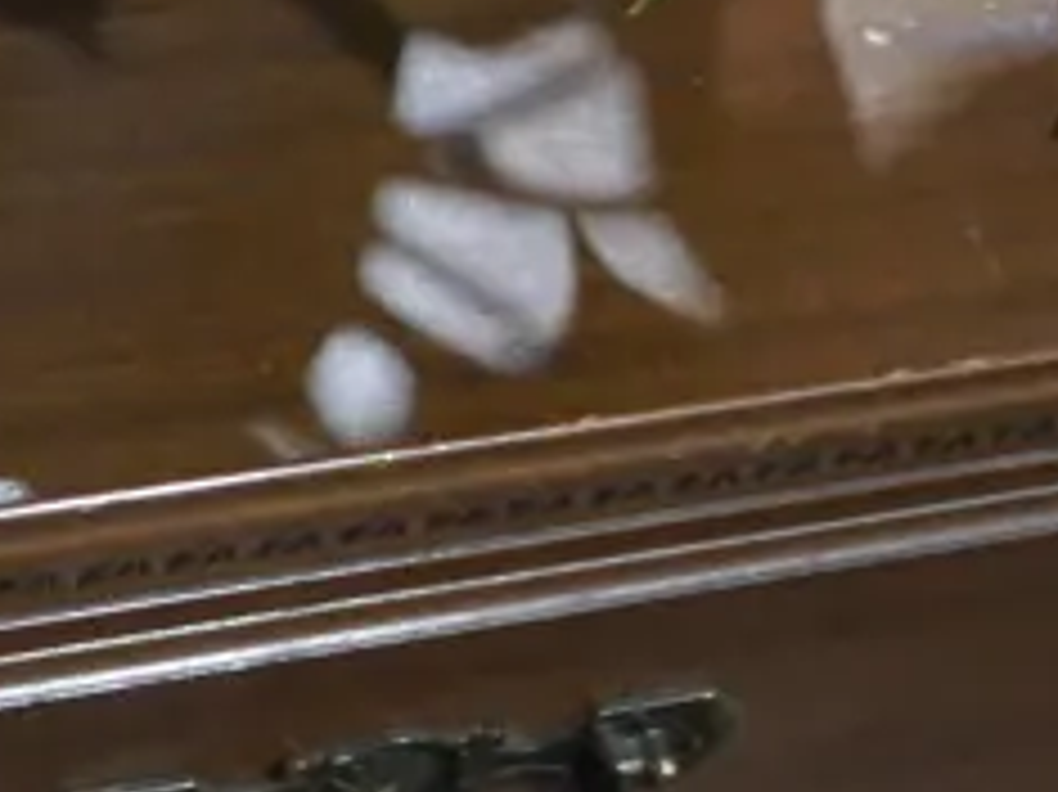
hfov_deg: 13.8
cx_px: -716
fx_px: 4002
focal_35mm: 131
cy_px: -862
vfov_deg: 10.3
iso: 800
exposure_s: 1/60
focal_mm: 15
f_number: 3.6
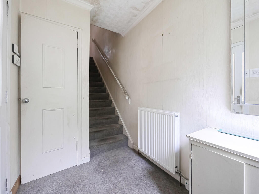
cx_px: 130
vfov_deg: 85.7
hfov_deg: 102.1
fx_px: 105
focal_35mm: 14
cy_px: 97
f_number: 4
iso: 2000
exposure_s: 1/60
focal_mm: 7
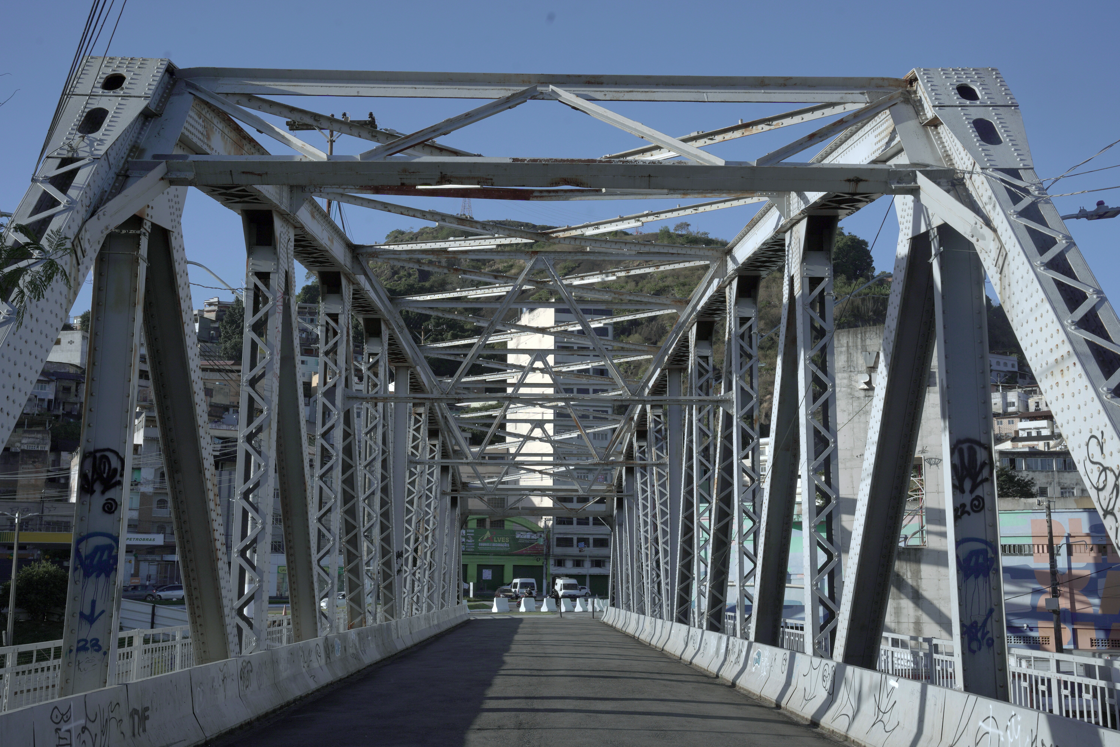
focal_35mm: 40
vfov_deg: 33.1
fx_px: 1257
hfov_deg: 48.0
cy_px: 374
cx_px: 560
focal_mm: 40.4
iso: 800
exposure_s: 1/400
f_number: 11
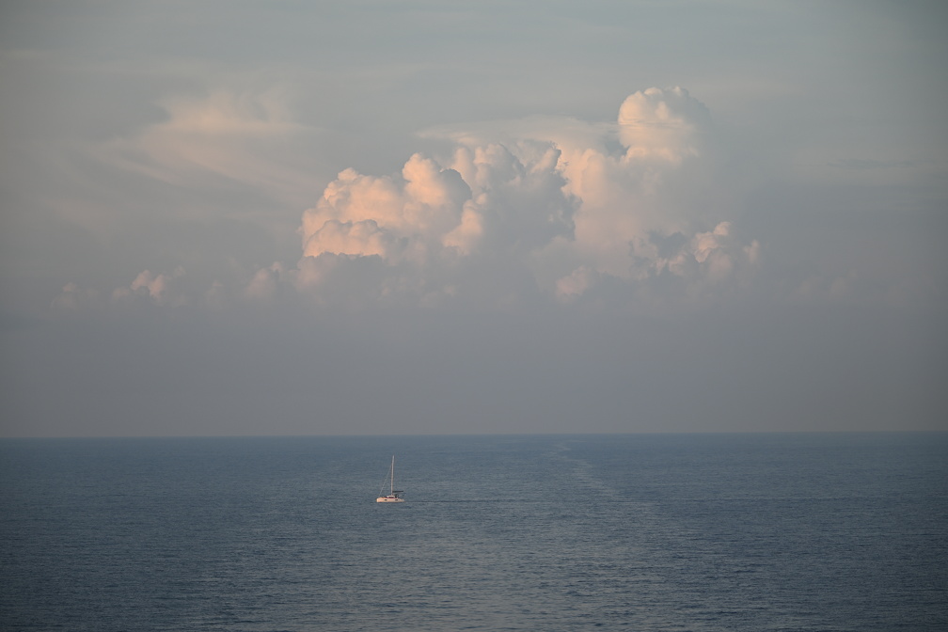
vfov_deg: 9.7
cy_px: 316
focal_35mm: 142
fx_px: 3739
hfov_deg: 14.4
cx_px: 474
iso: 100
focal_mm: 142
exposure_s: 1/200
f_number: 5.6
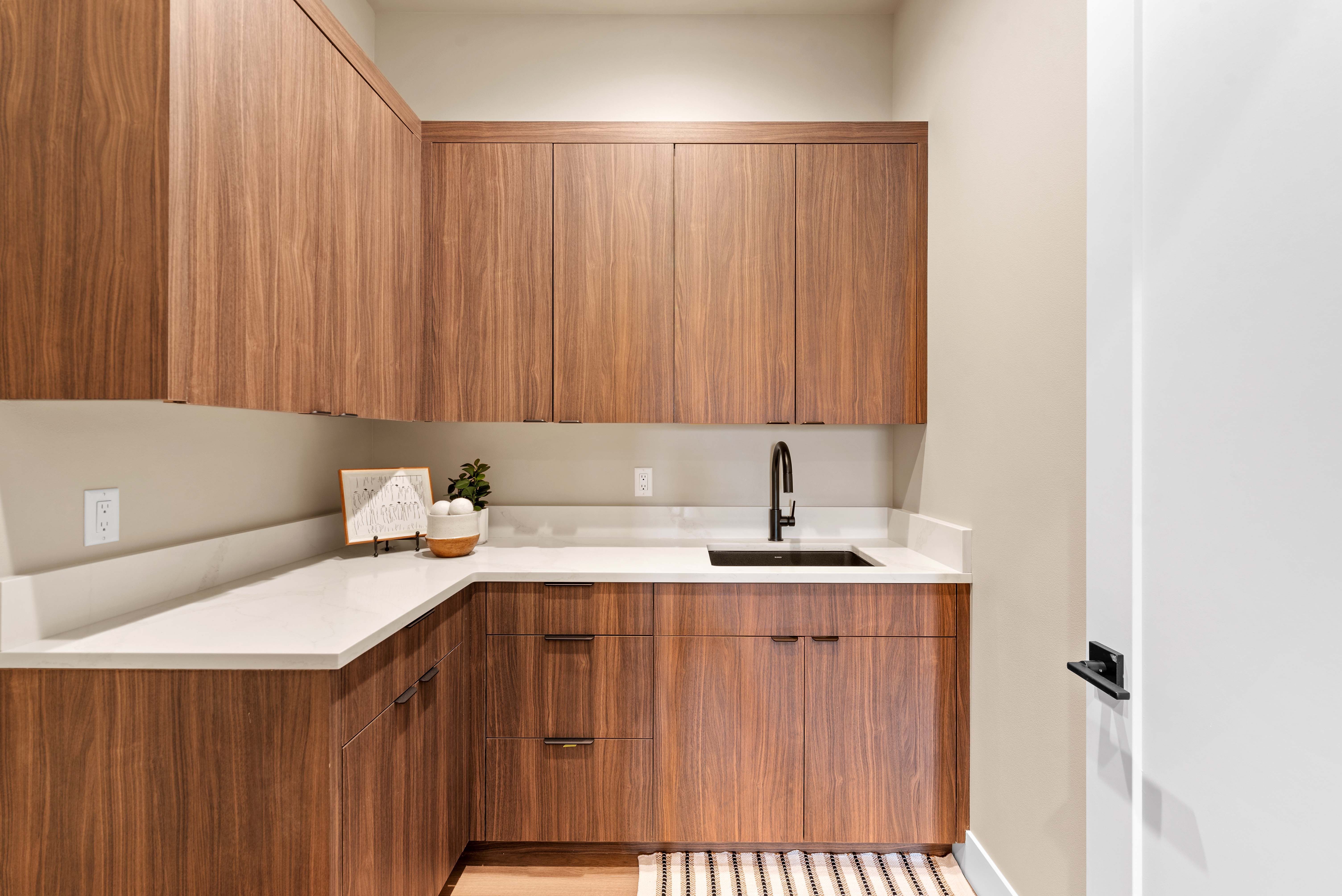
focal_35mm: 15
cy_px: 448
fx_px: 559
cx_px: 671
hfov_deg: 100.4
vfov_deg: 77.4
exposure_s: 1.3
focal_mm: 15
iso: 200
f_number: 8
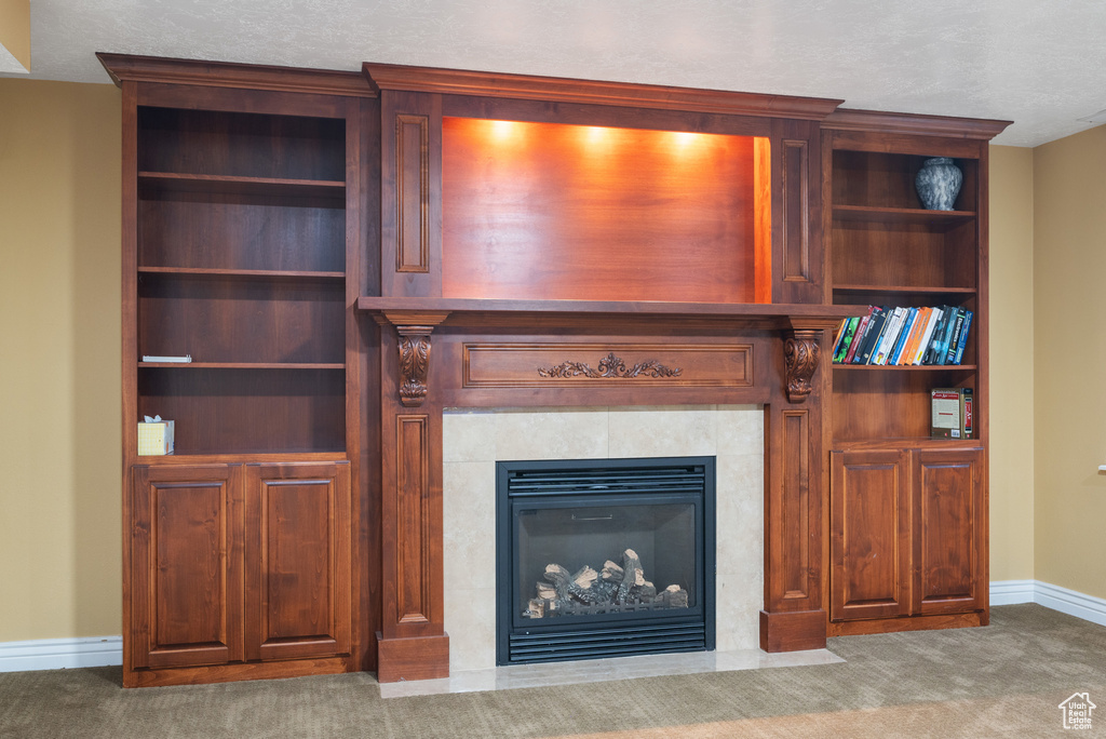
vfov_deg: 43.7
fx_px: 922
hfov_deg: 61.9
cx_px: 553
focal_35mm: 30
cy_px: 370
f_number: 8
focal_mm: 30
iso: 500
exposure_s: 2.5
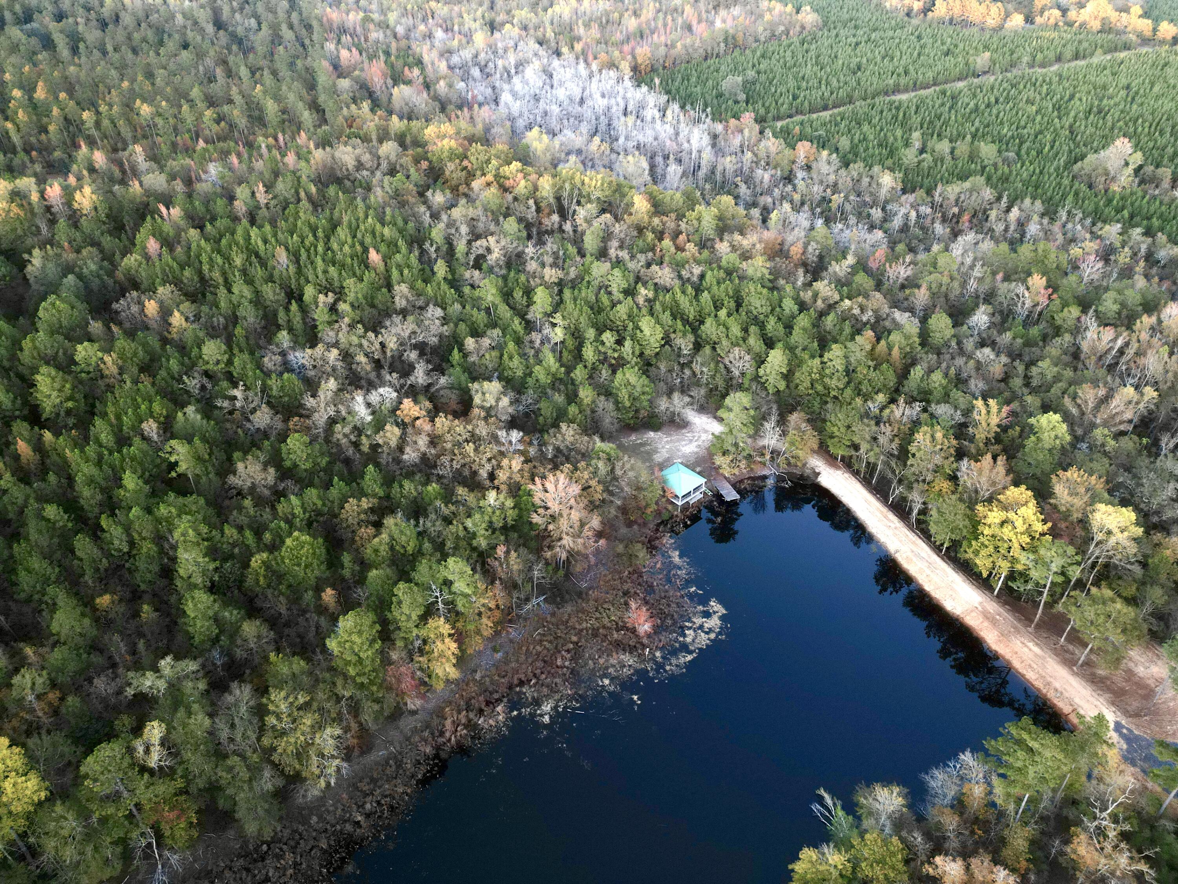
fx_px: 817
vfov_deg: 56.8
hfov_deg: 71.6
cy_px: 442
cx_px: 589
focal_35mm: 24
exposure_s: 1/100
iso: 100
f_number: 1.7
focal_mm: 6.72
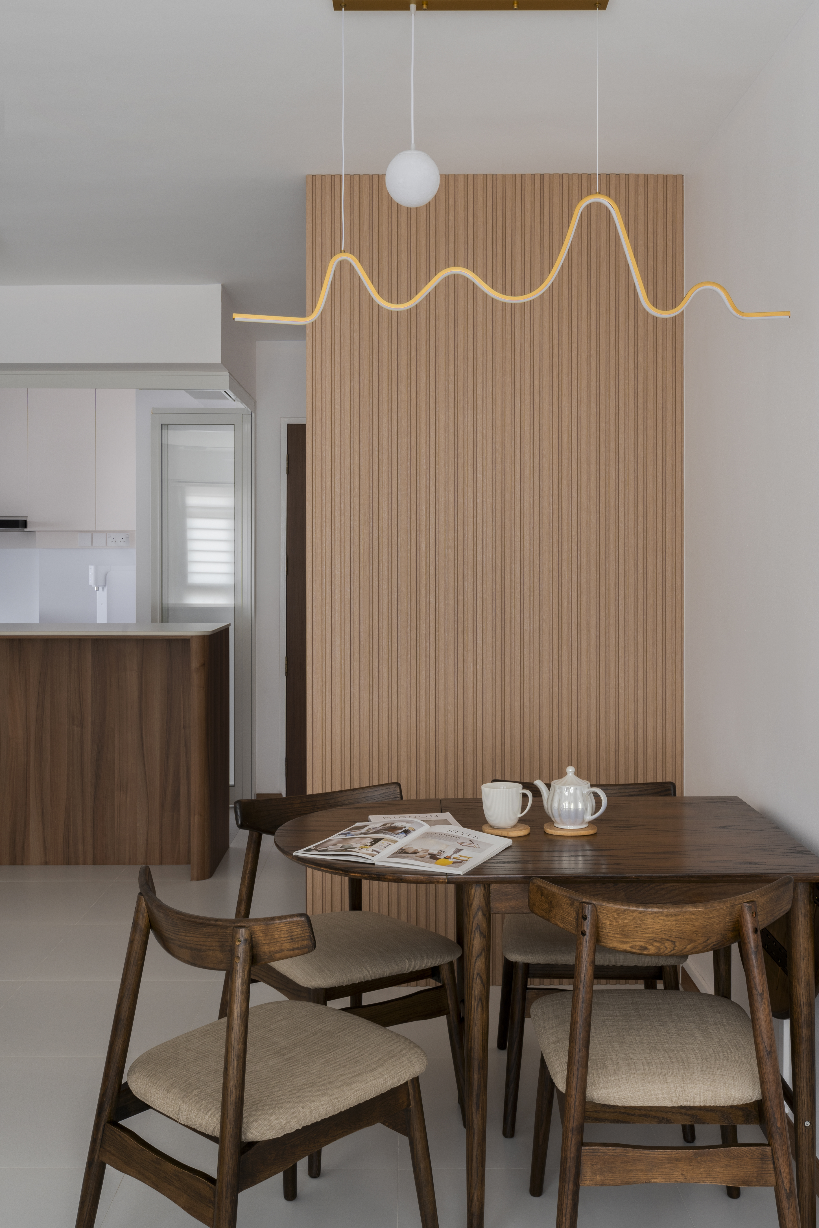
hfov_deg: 37.9
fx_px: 1194
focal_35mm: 35
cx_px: 420
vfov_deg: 54.4
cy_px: 600
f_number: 16
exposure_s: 2
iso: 200
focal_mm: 34
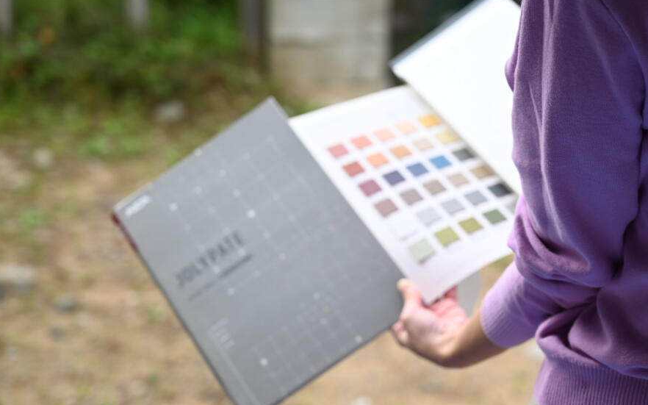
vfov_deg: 18.3
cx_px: 371
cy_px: 200
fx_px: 1254
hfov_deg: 28.9
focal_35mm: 71
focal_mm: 60
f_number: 4
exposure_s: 1/250
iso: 100
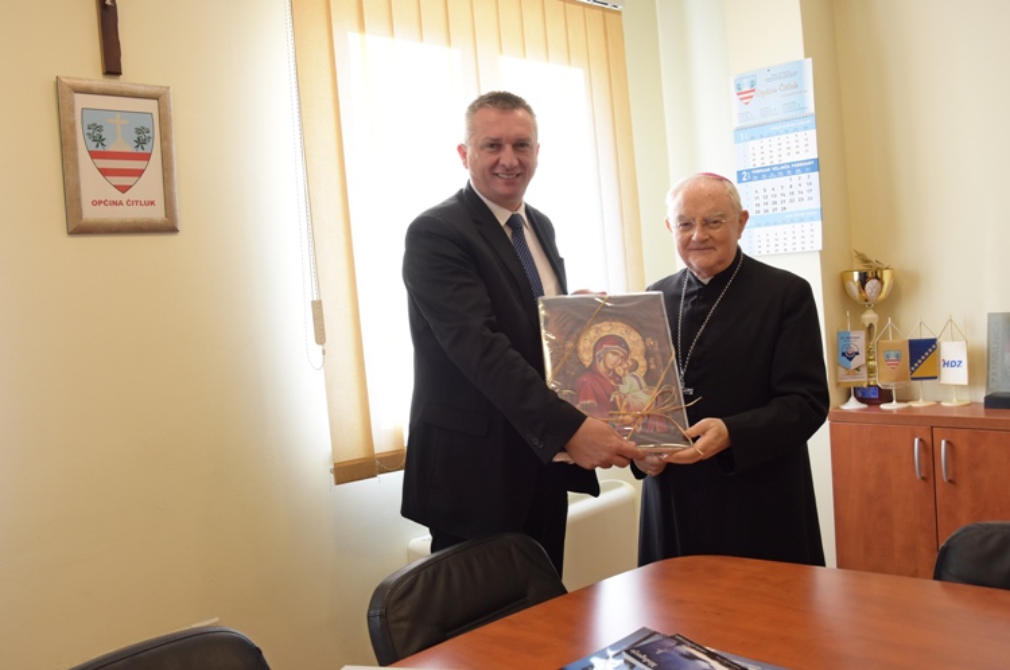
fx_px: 883
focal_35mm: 32
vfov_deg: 41.6
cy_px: 335
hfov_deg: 59.6
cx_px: 505
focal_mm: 21
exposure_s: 1/100
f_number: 5.6
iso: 1000
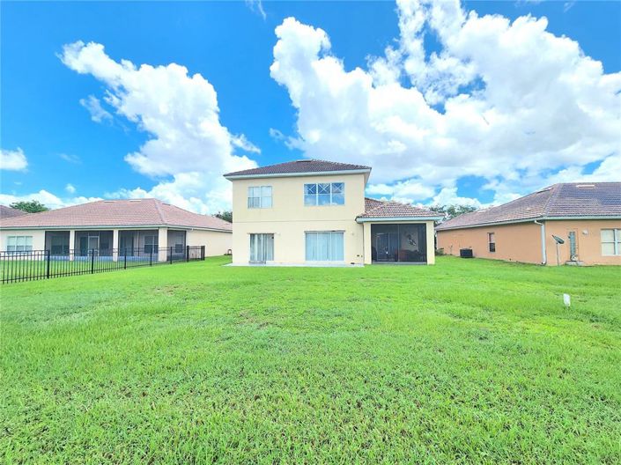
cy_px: 232
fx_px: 233
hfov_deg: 106.2
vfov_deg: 89.9
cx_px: 310
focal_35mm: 13
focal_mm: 2.2
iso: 50
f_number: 2.2
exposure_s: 1/2122
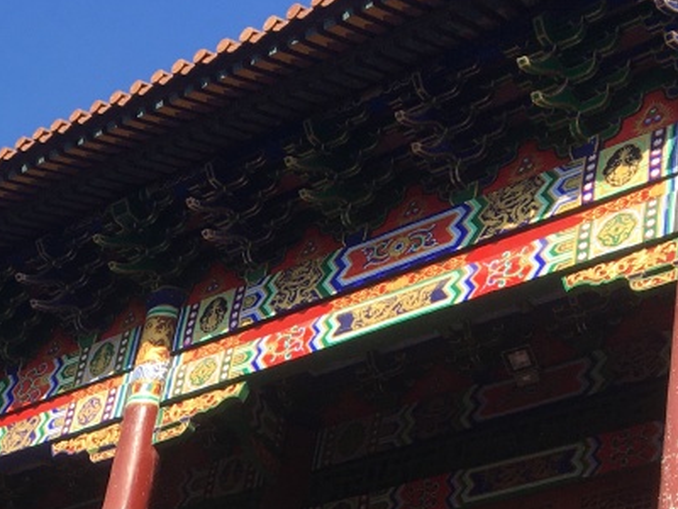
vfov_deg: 15.8
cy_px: 721
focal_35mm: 87
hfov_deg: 22.2
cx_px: 132
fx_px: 1704
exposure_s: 1/1054
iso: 25
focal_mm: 4.15
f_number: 2.2
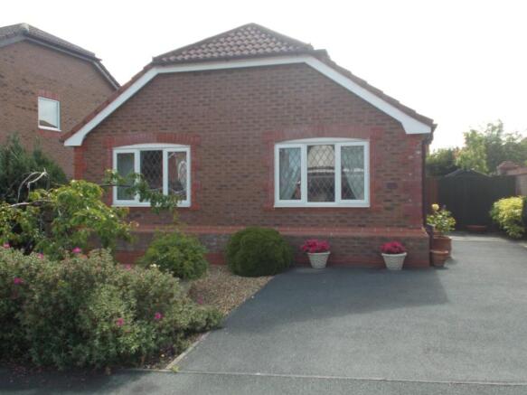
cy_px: 198
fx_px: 518
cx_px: 264
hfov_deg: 54.0
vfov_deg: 41.8
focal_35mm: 34
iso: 80
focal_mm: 6
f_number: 3.6
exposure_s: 1/320
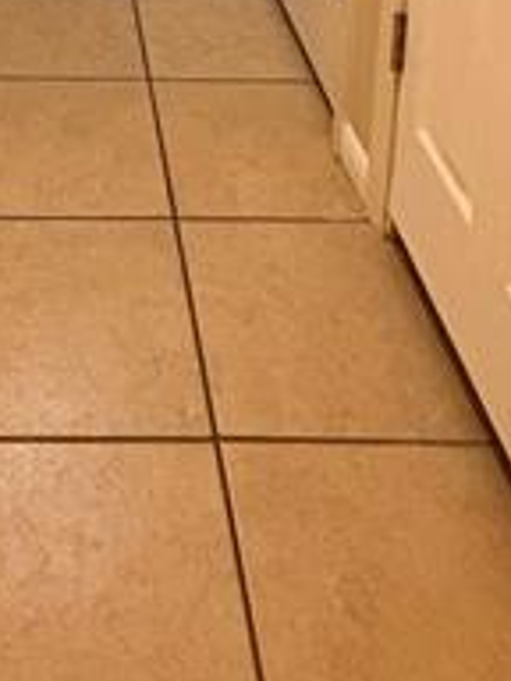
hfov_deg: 25.2
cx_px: 39
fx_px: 1102
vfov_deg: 26.9
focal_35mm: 56
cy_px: -277
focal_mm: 2.22
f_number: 2.2
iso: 640
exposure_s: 1/60
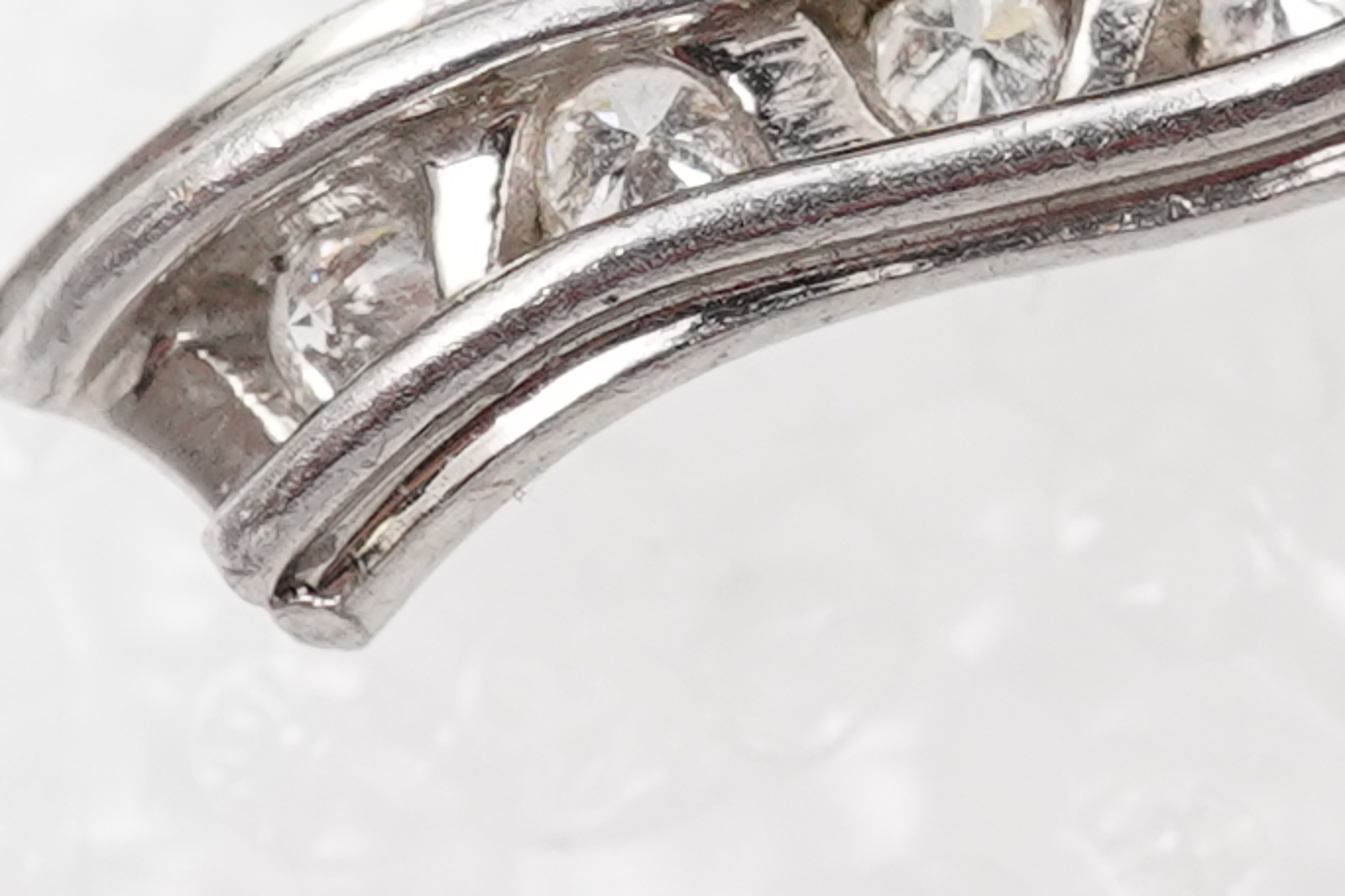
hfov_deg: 7.7
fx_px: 9676
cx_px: 2405
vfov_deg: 5.3
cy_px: -316
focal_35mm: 259
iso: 500
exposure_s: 1/125
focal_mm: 30
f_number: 16
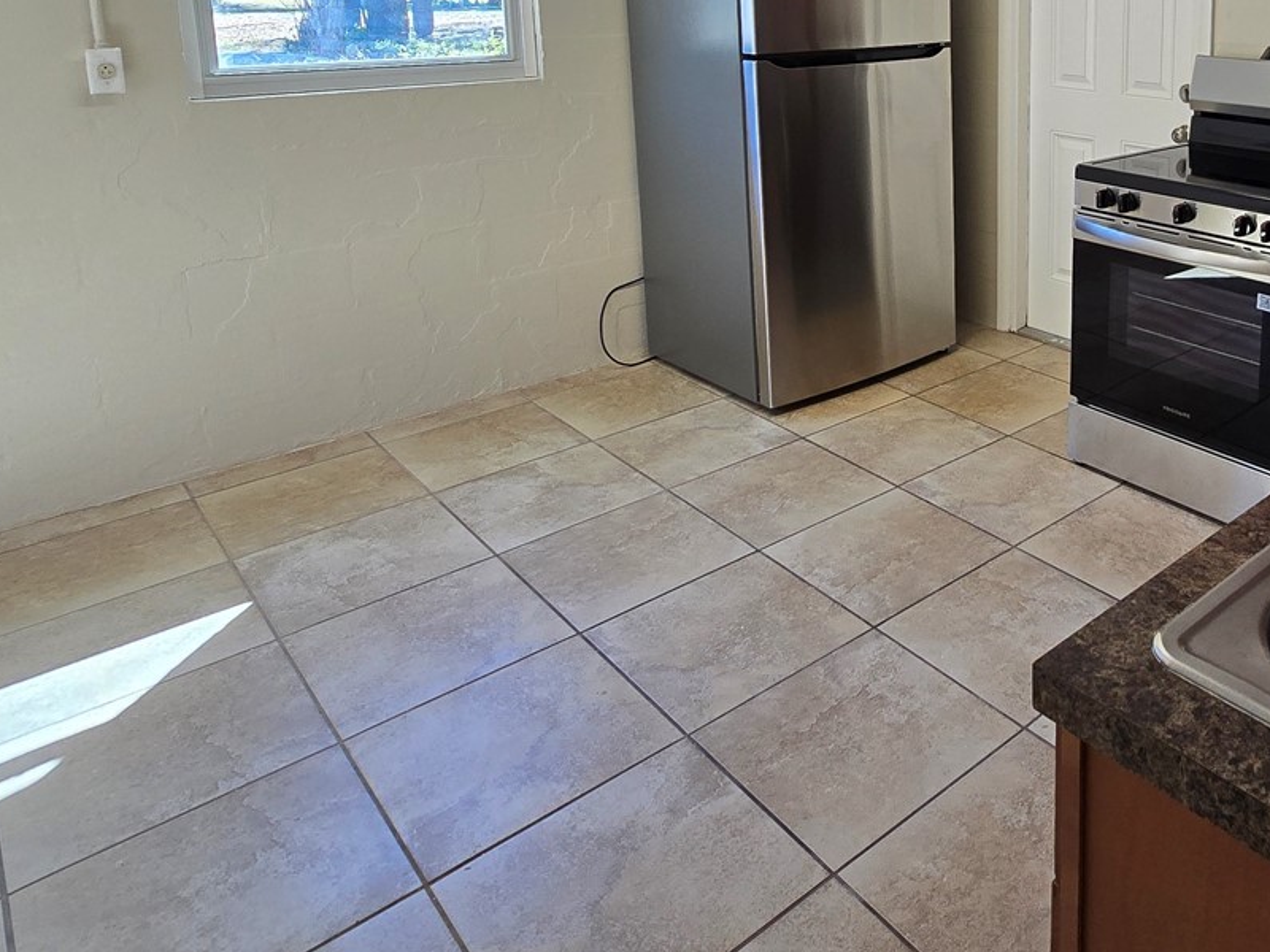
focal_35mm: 26
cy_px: 127
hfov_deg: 61.3
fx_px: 954
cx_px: 1030
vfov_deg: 48.5
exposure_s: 1/120
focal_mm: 2.2
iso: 80
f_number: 2.2
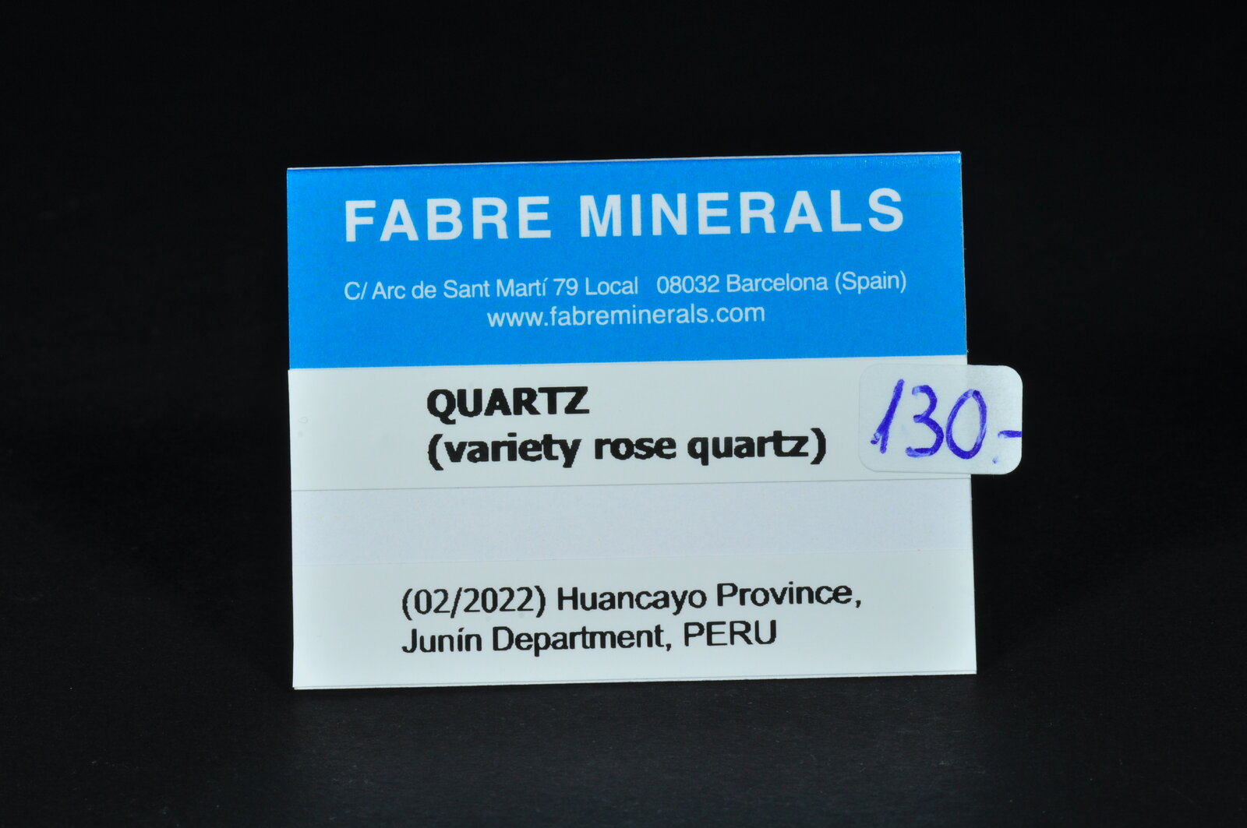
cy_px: 414
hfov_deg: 22.6
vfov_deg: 15.2
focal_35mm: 90
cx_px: 624
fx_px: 3114
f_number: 25
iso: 250
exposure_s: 1/3
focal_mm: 60
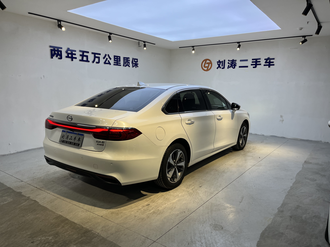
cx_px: 165
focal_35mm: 26
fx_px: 248
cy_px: 124
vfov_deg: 53.1
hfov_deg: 67.3
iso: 50
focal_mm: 5.1
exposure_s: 1/297
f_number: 1.6
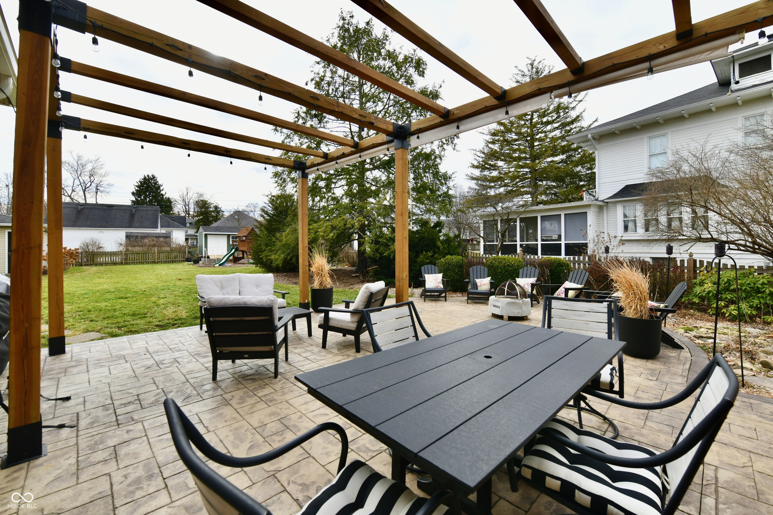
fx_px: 301
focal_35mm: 14
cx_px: 386
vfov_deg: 81.2
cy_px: 258
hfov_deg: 104.3
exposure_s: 1/320
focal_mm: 14
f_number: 9
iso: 400
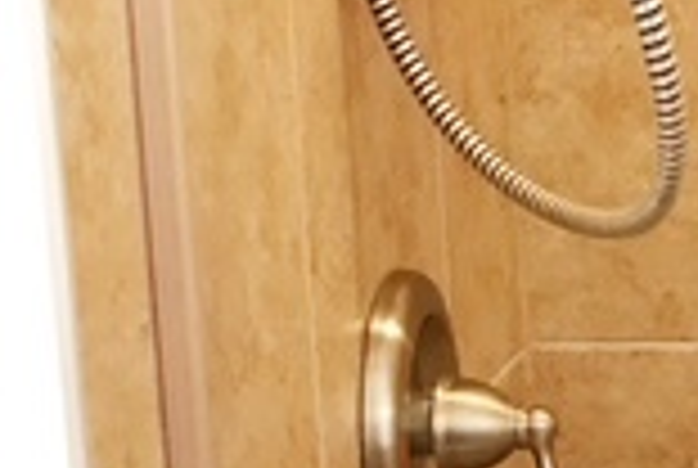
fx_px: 2331
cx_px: 1004
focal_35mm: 120
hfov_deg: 15.8
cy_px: 459
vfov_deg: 11.4
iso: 80
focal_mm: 3.99
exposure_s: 1/15
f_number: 1.8
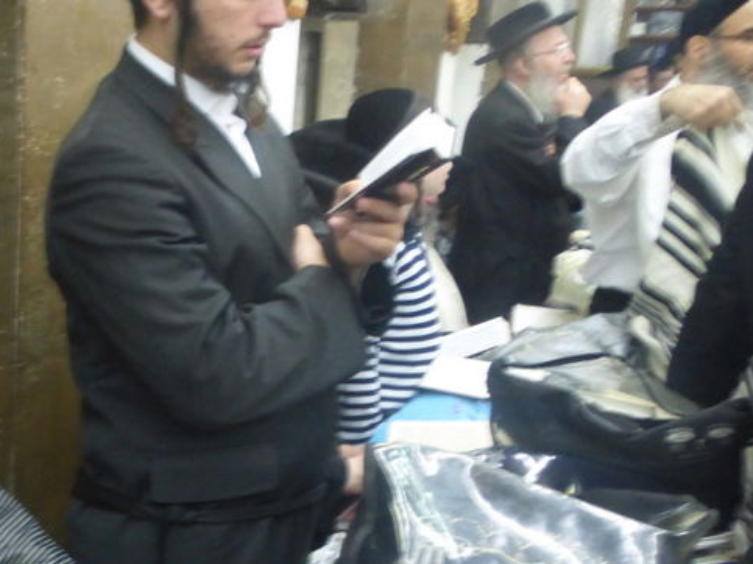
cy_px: 411
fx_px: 1153
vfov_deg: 27.2
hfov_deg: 33.4
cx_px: 19
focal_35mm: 53
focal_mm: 4.3
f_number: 3.3
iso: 400
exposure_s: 1/20
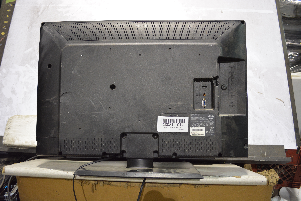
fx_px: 251
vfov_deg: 43.6
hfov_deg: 61.9
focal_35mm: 30
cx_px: 150
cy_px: 100
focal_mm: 20
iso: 1250
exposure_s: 1/30
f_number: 3.8
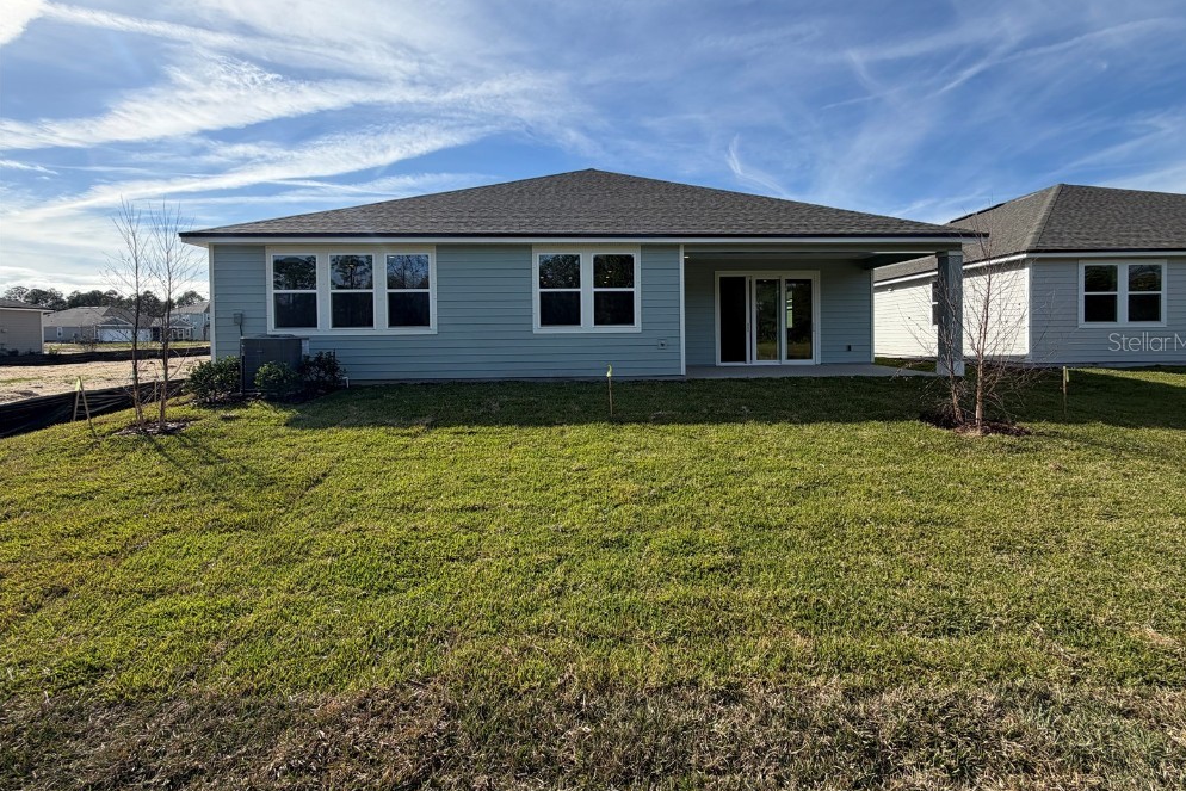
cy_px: 341
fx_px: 494
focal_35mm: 15
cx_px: 610
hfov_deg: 100.4
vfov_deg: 76.9
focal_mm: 2.22
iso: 20
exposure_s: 1/970
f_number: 2.2
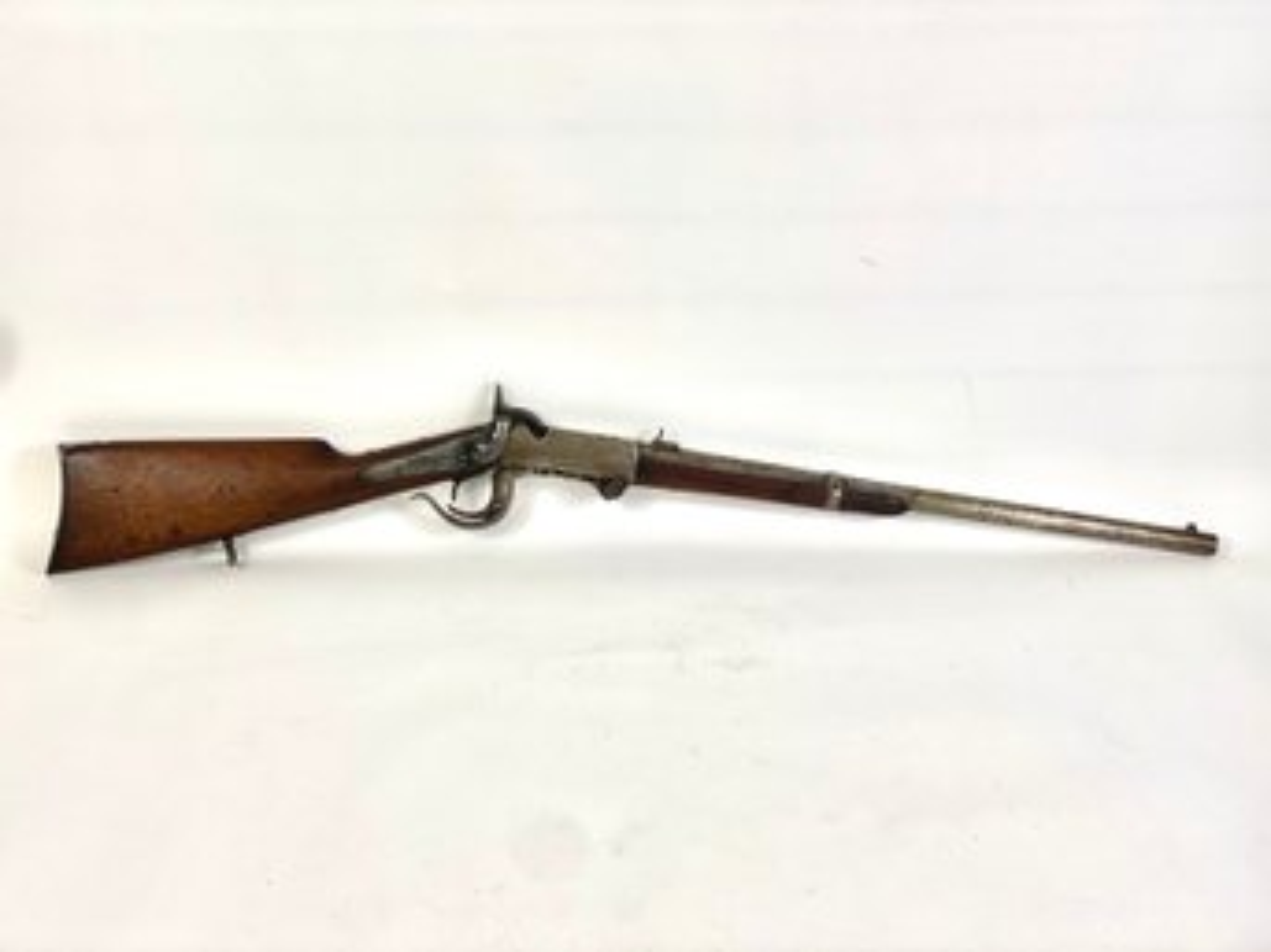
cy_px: 476
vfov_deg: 28.0
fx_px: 1909
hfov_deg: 36.8
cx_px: 636
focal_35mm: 52
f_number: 2
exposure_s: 1/126
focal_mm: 6
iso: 20
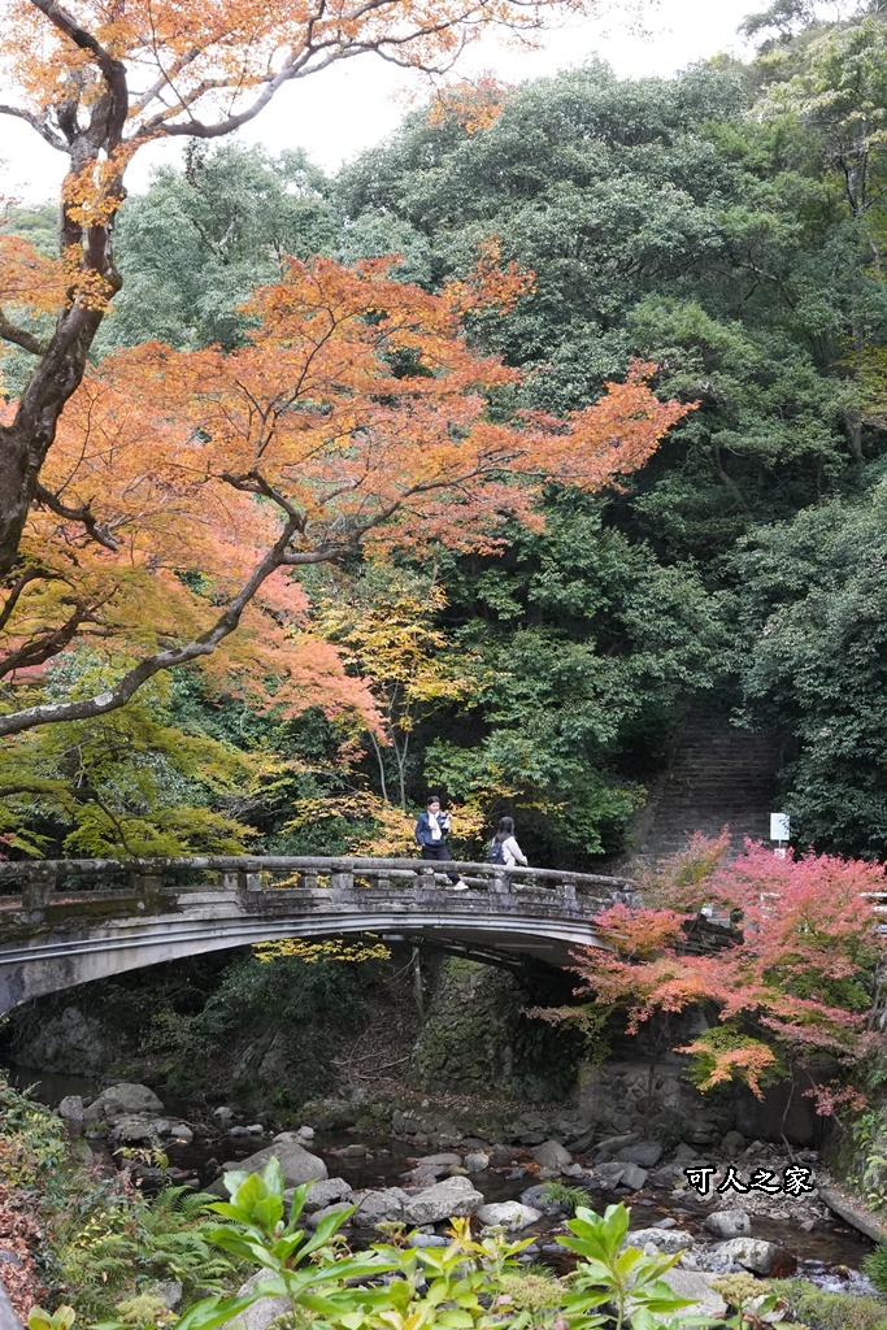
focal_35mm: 36
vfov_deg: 53.1
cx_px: 444
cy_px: 665
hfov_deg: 36.9
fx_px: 1330
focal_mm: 24
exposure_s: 1/640
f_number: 8
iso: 5000
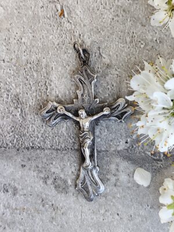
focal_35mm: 93
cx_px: 87
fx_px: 623
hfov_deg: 15.9
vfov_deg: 21.1
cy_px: 116
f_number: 1.65
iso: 100
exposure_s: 1/100
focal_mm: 6.19
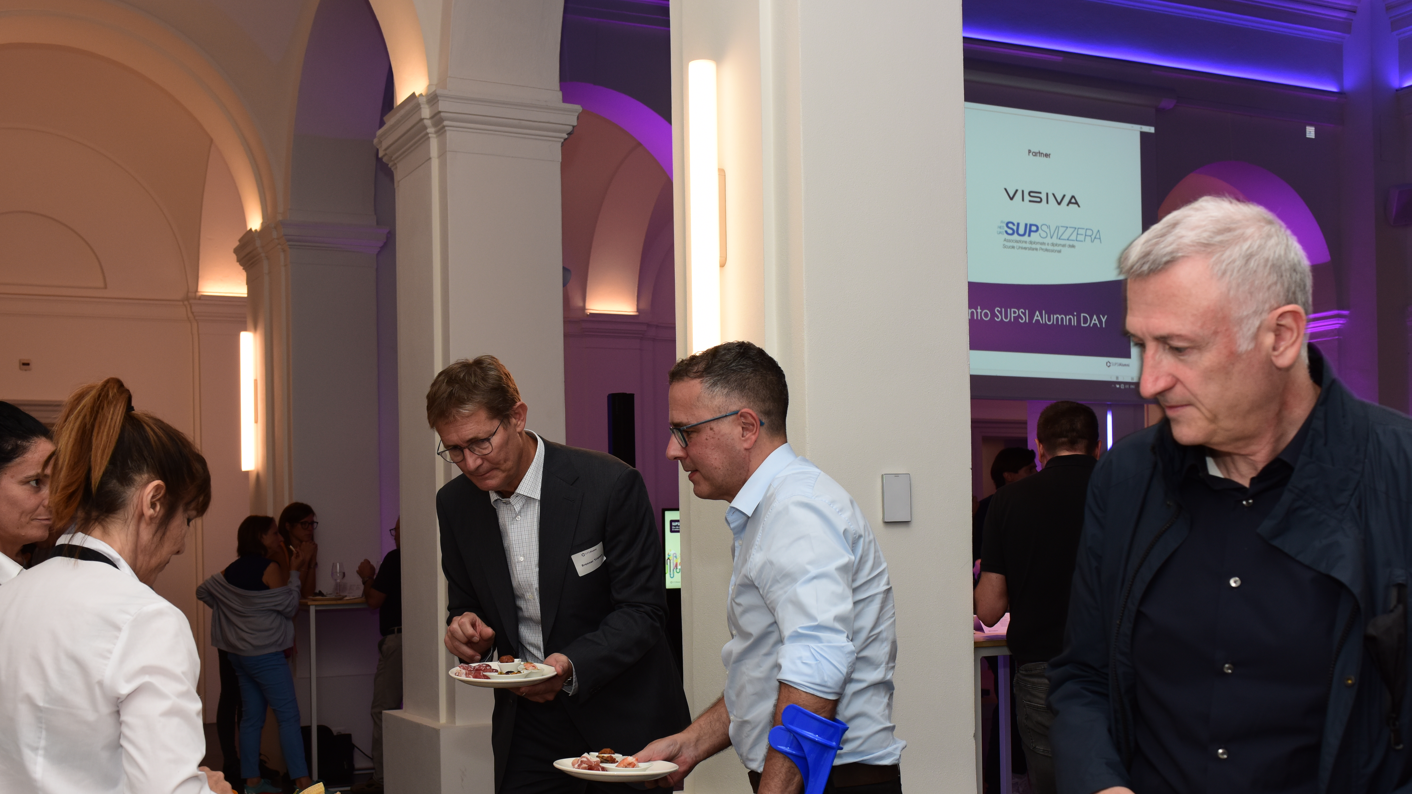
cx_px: 674
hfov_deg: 29.3
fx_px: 2696
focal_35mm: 72
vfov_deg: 16.7
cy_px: 549
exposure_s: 1/60
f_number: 6.3
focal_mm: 56
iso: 500
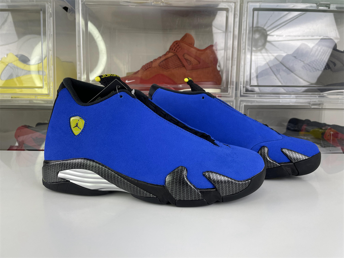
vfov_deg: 53.1
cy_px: 129
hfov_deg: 67.3
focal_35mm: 26
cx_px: 172
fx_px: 258
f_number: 1.6
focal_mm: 4.2
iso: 32
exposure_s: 1/126
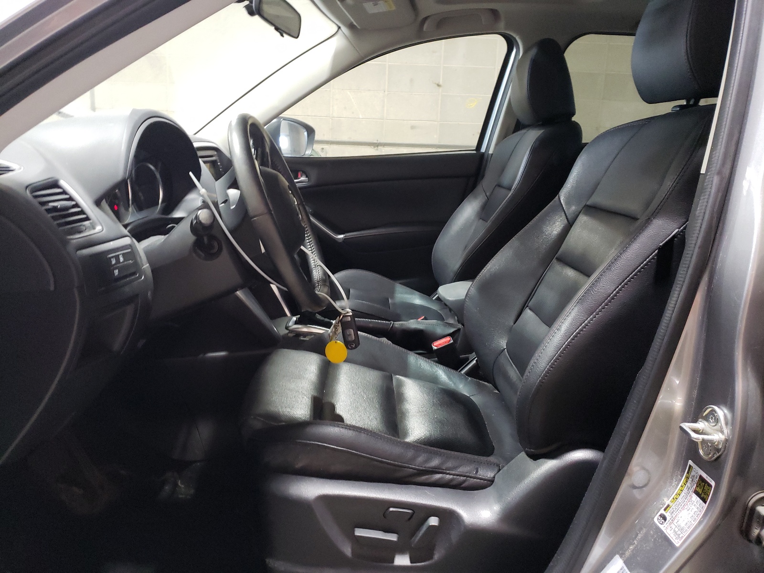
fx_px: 574
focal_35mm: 26
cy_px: 286
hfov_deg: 67.3
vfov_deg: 53.1
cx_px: 382
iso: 312
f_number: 1.5
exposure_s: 1/30
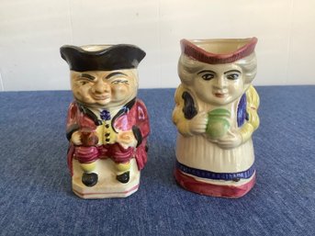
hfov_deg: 58.4
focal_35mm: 31
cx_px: 158
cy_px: 118
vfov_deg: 45.4
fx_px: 282
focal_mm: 3.3
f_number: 2.4
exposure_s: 1/100
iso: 100
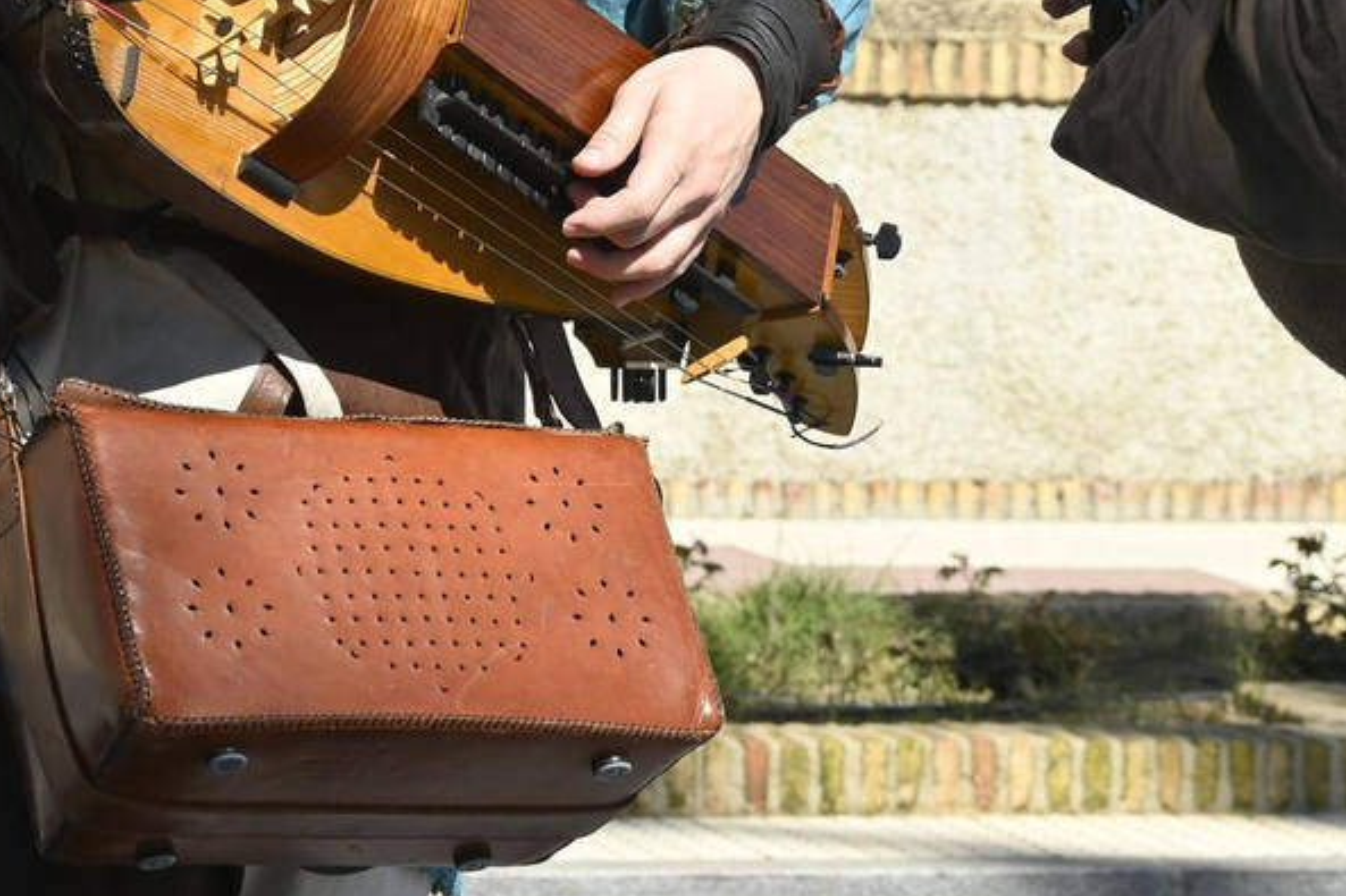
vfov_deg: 7.2
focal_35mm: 190
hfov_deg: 10.8
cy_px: -102
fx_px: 7115
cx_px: 990
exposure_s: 1/400
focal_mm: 47
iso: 100
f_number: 6.3
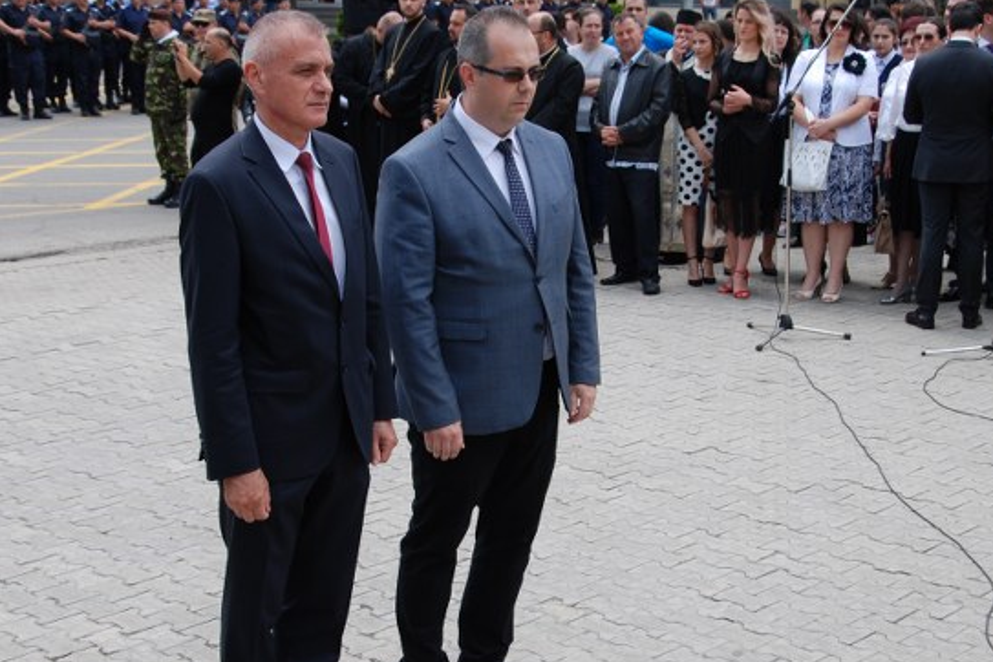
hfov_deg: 32.4
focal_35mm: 62
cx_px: 552
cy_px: 382
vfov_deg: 21.9
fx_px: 1710
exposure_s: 1/125
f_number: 5.6
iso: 100
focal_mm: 28
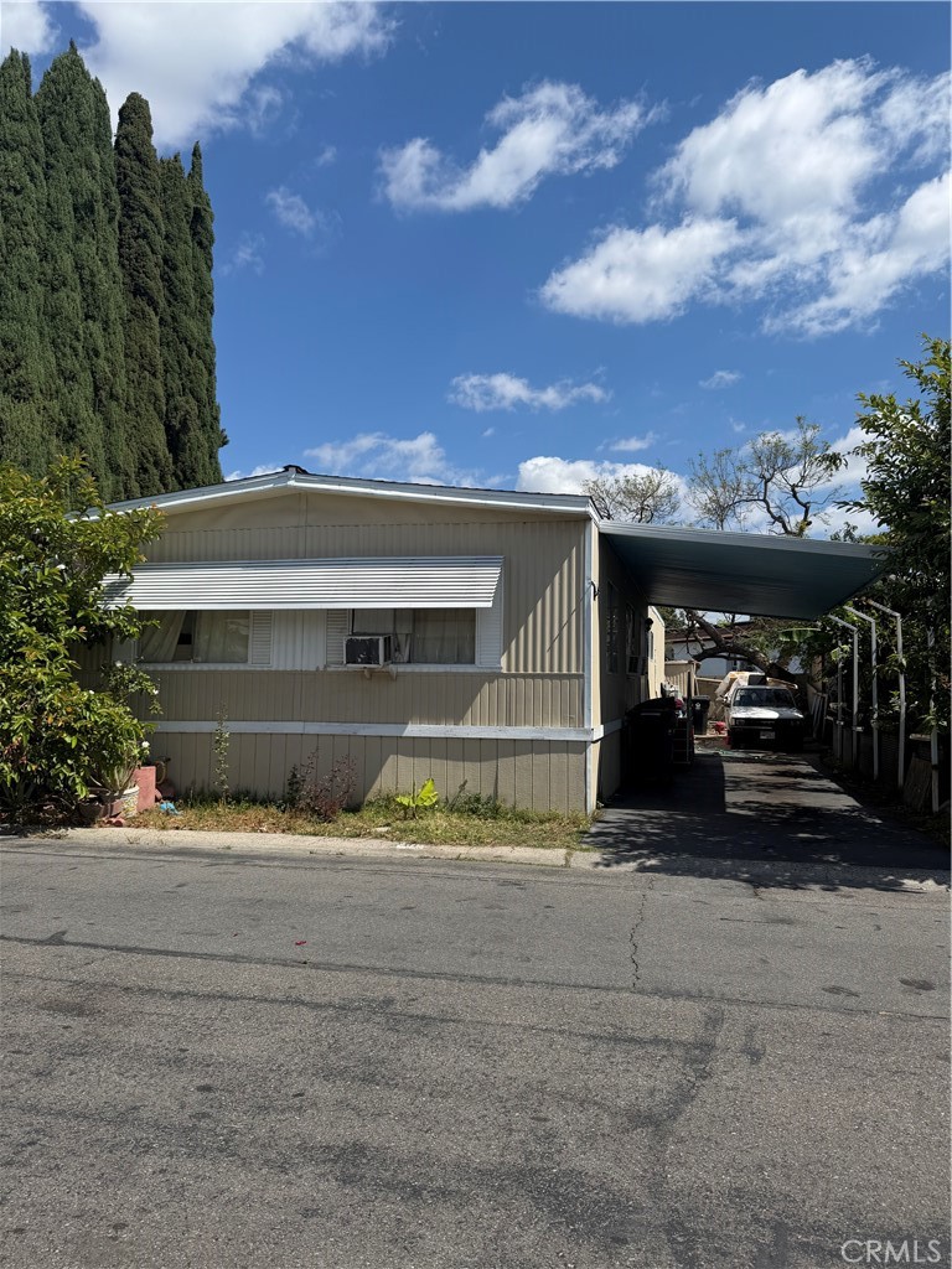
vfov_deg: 71.6
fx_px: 880
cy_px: 634
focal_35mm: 24
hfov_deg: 56.8
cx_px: 476
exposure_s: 1/5714
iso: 80
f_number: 1.78
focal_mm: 6.76
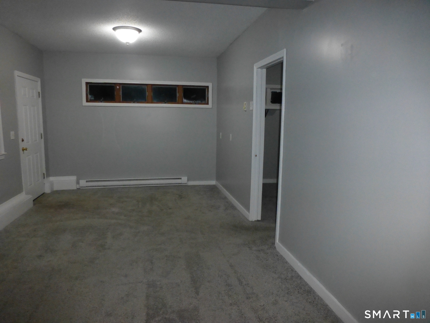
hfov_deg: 71.6
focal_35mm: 24
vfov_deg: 56.8
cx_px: 215
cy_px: 162
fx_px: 298
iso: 800
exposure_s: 1/60
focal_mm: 4.3
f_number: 3.3
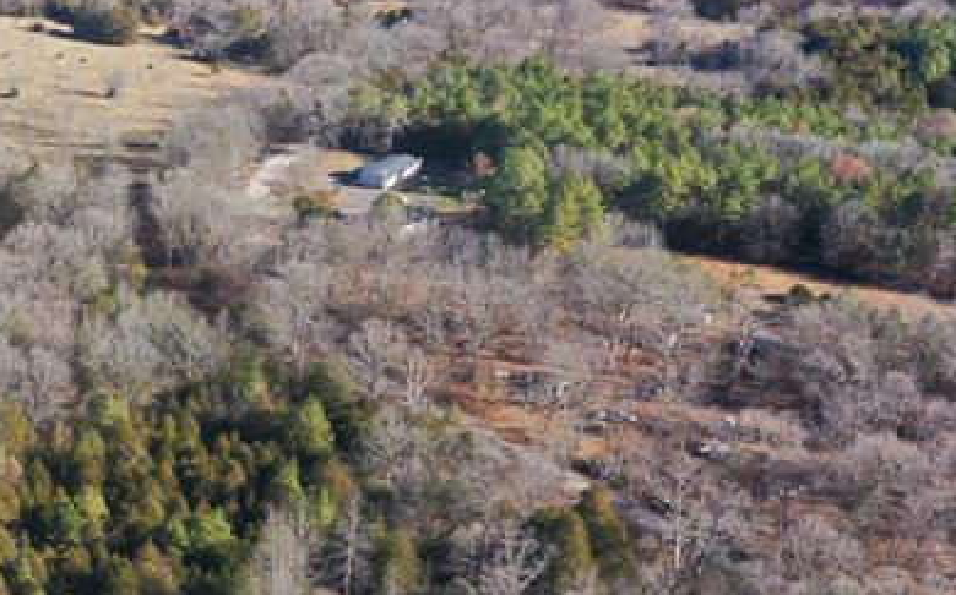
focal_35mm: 75
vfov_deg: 17.3
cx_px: -162
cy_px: 316
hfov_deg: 25.1
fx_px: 1952
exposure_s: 1/200
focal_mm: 10.26
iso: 100
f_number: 5
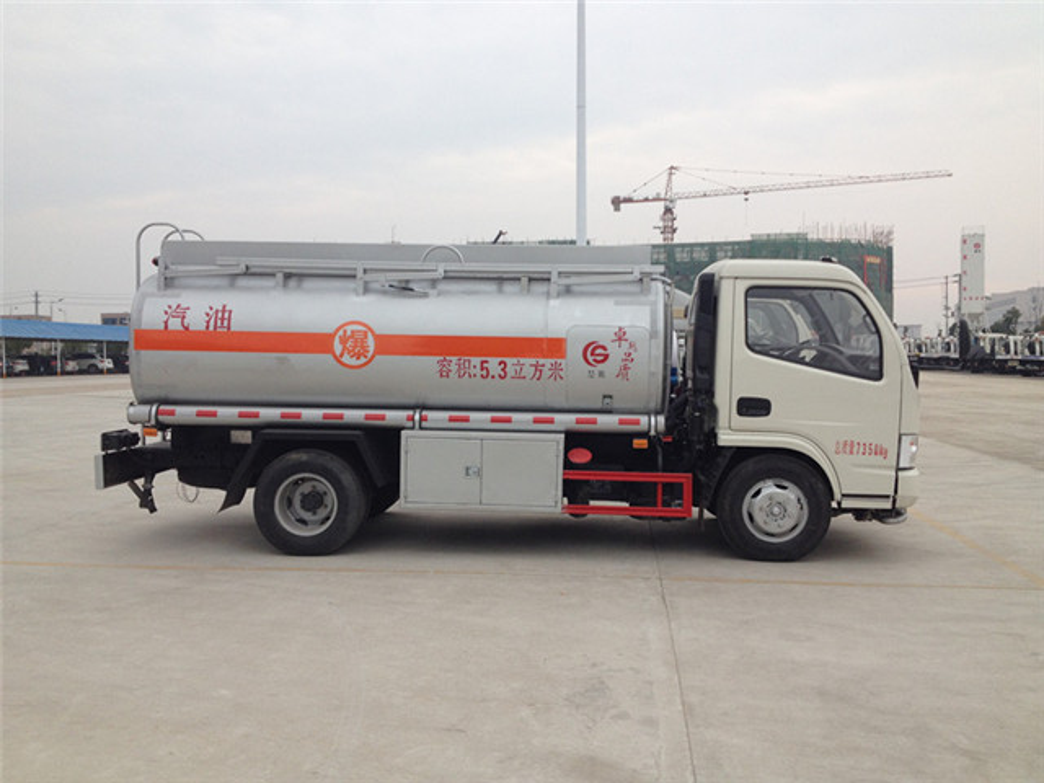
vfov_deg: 40.7
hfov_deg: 52.6
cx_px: 522
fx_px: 1056
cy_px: 392
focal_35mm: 35
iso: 50
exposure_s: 1/280
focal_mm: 4.28
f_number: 2.4
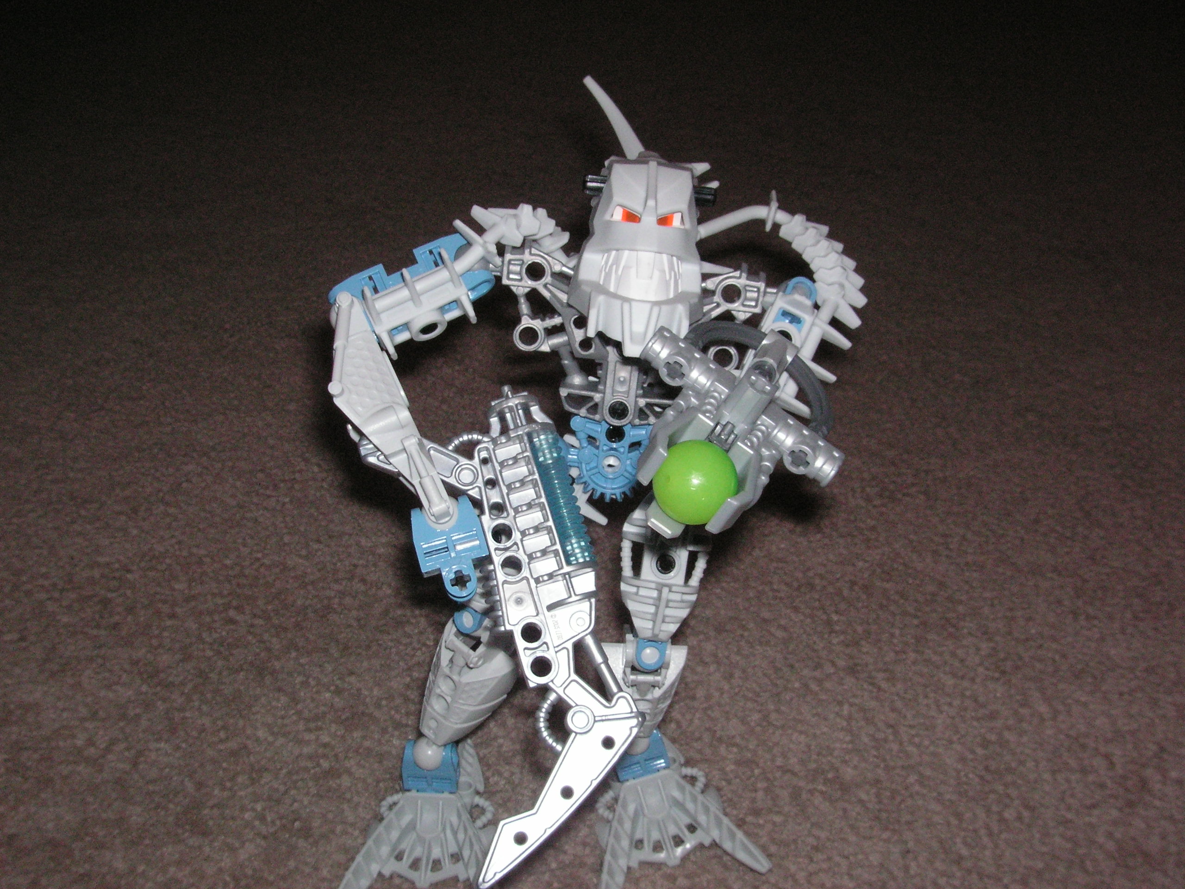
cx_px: 592
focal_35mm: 38
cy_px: 444
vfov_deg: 37.7
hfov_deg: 49.0
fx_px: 1301
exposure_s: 1/45
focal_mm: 6.3
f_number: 6.6
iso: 160
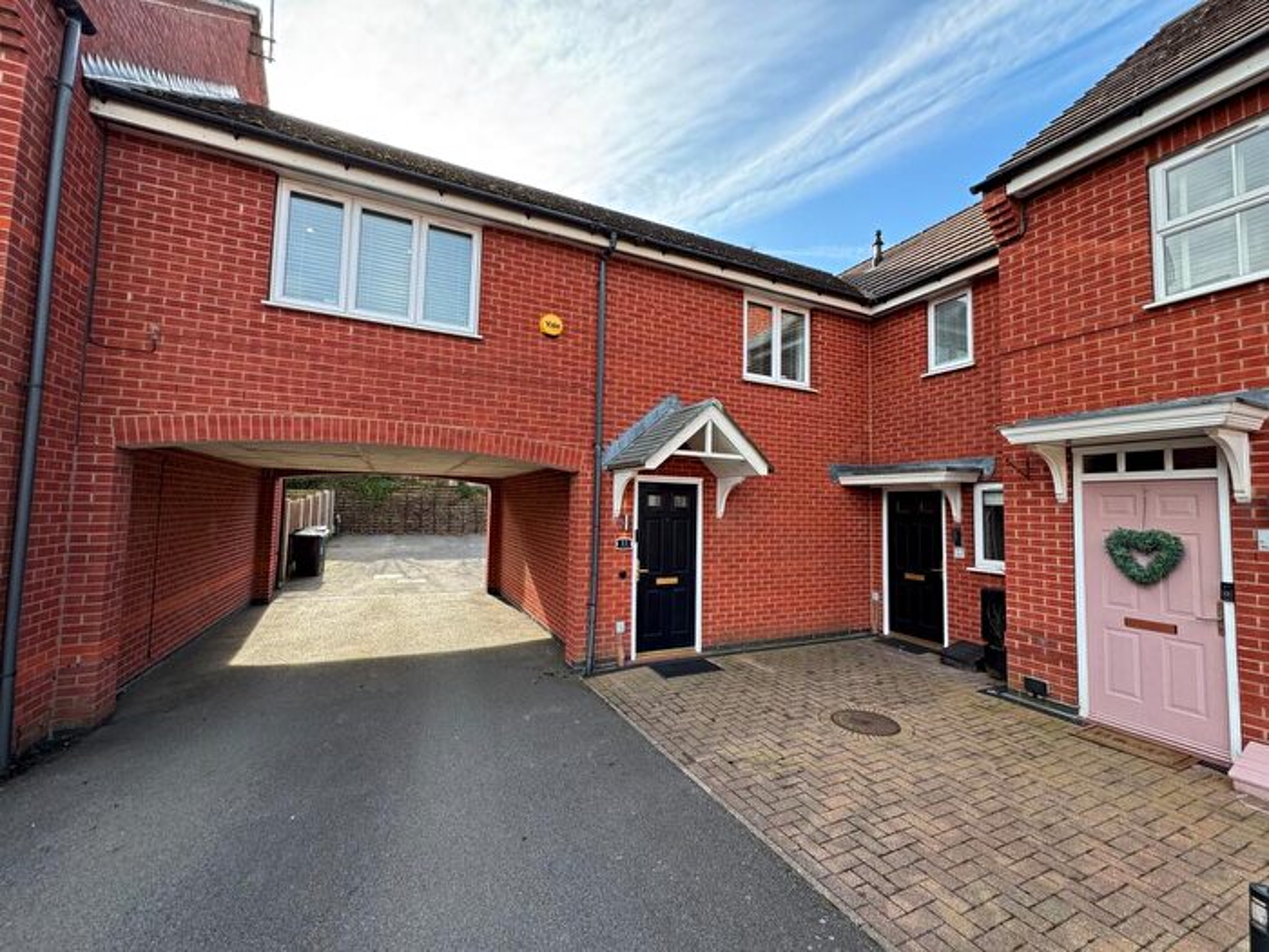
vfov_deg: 85.7
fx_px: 513
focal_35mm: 14
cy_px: 476
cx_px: 634
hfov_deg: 102.1
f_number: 2.2
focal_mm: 2.22
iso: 40
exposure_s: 1/195
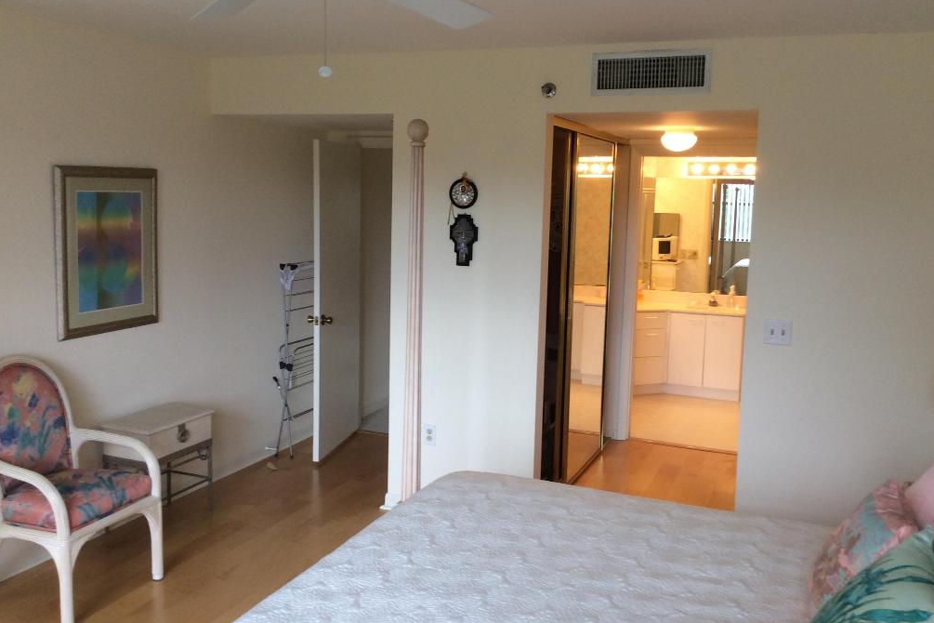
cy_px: 289
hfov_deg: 55.8
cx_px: 467
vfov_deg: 38.9
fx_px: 882
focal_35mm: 34
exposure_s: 1/30
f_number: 2.4
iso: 40
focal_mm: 3.3
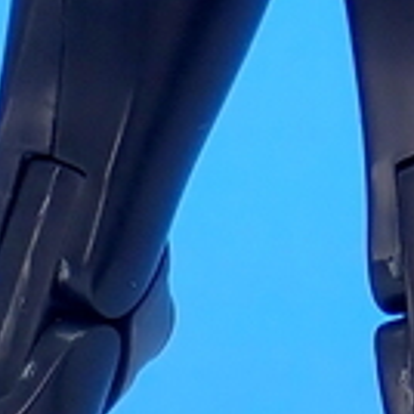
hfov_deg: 3.4
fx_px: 7050
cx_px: 303
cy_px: -253
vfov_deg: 3.3
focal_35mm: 521
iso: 100
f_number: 16
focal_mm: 13.65
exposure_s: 1.3
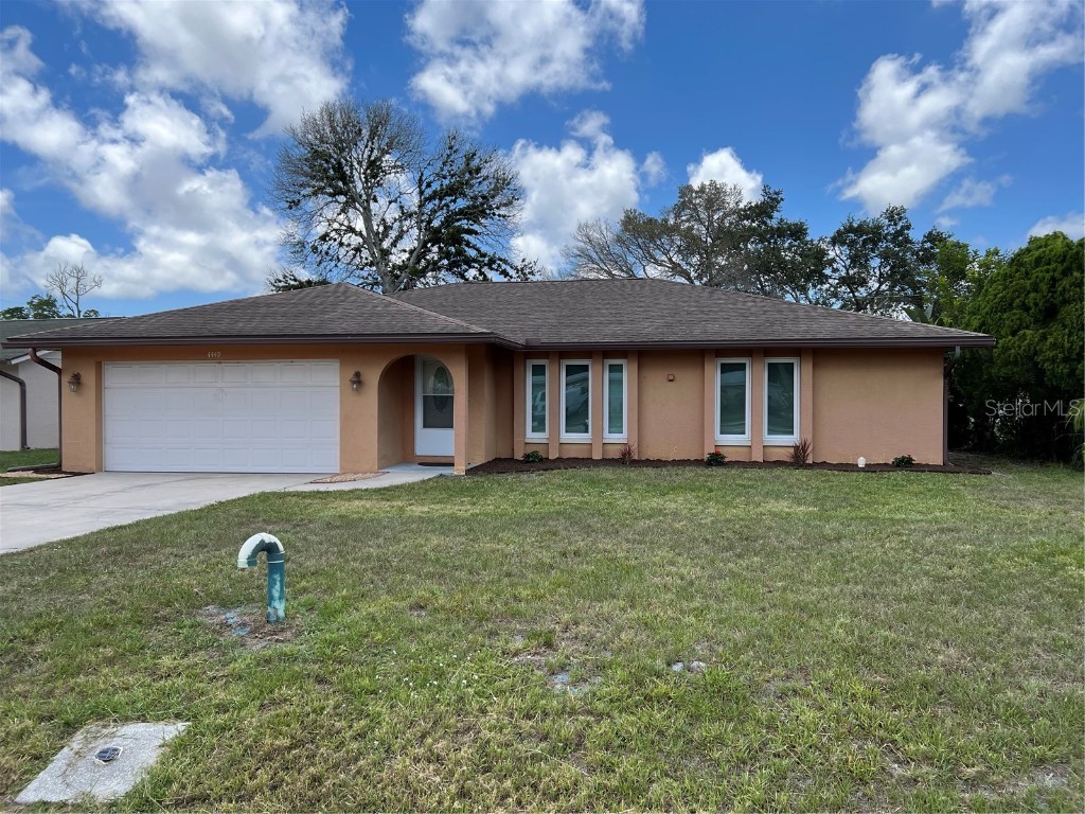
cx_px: 542
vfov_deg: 53.1
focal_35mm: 26
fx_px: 815
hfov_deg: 67.3
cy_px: 407
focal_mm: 5.7
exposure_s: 1/2353
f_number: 1.5
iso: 50
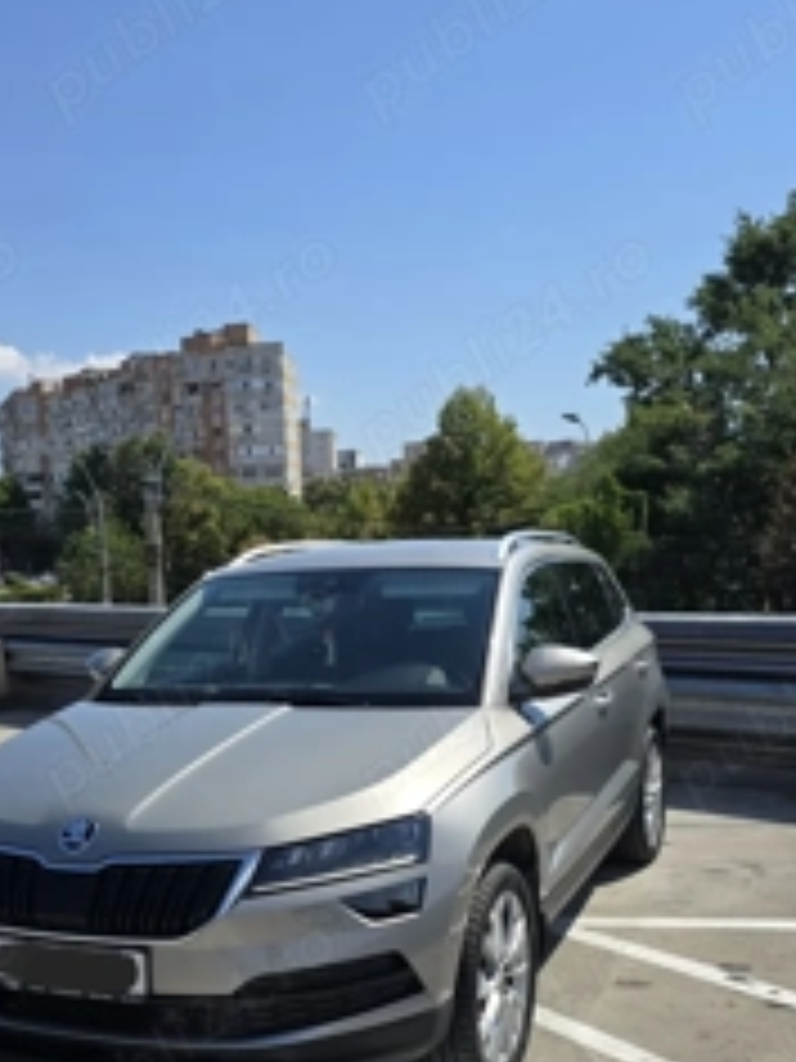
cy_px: 765
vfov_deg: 46.5
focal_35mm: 39
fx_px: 1196
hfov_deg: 36.8
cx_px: 346
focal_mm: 6.3
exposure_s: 1/1111
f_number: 1.7
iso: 12
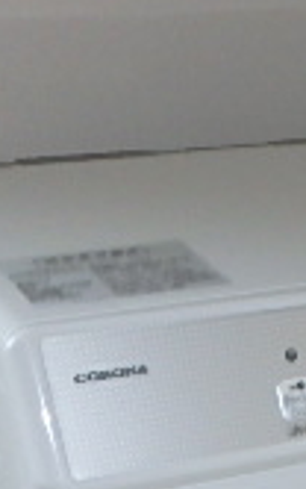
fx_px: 1146
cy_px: 704
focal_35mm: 86
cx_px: 409
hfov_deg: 14.5
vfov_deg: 20.9
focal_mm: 3.7
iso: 400
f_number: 3.5
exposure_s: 1/30
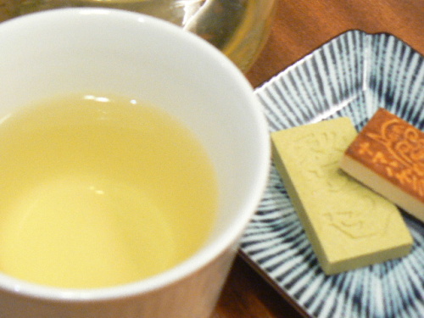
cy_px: 159
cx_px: 212
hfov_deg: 22.0
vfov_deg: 16.6
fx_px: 1090
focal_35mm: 89
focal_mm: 10.9
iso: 200
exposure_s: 1/15
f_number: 3.2
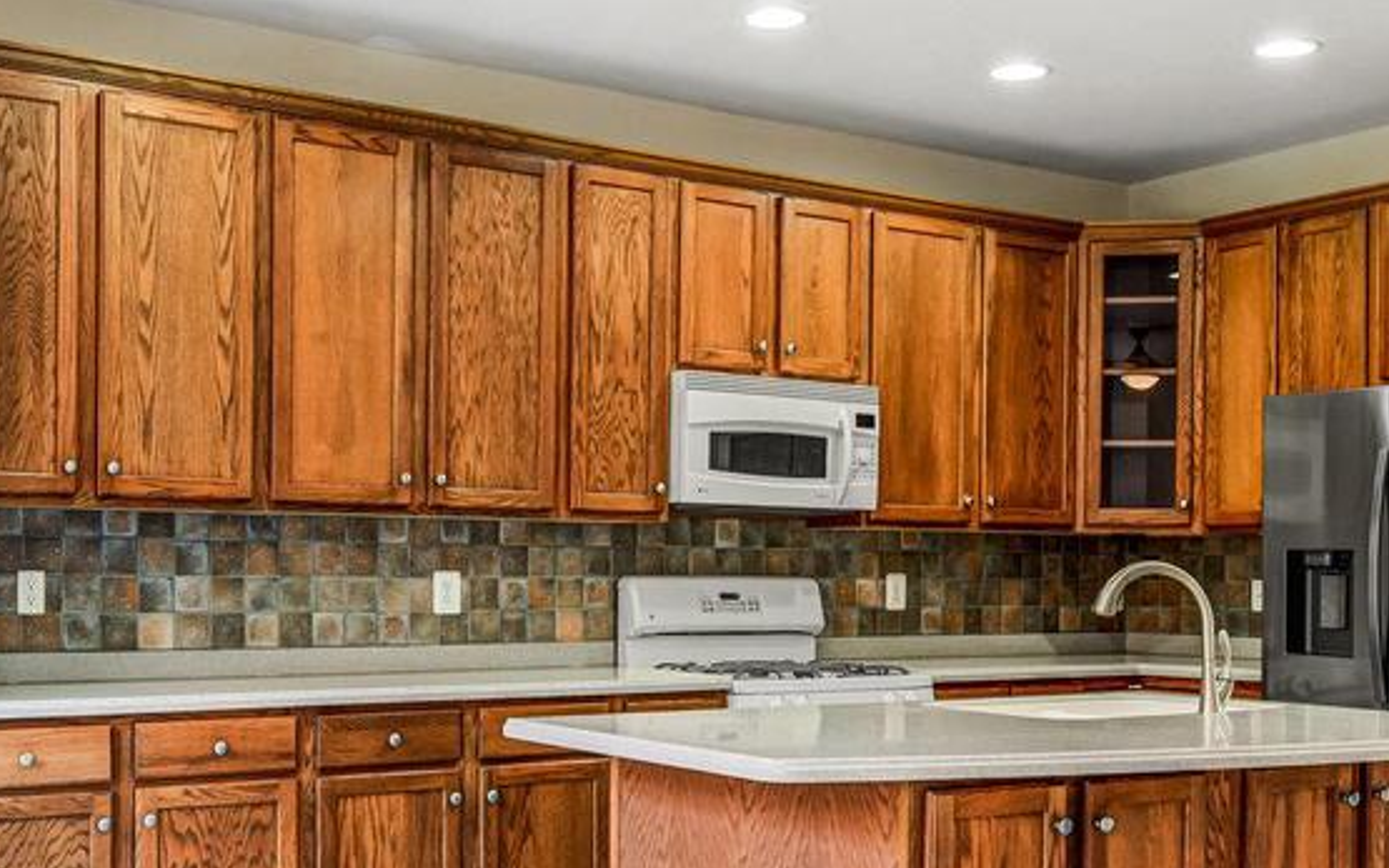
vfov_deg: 28.5
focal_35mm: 45
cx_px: 648
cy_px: 557
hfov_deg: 44.3
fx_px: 1704
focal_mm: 17
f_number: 8
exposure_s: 1/13
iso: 400
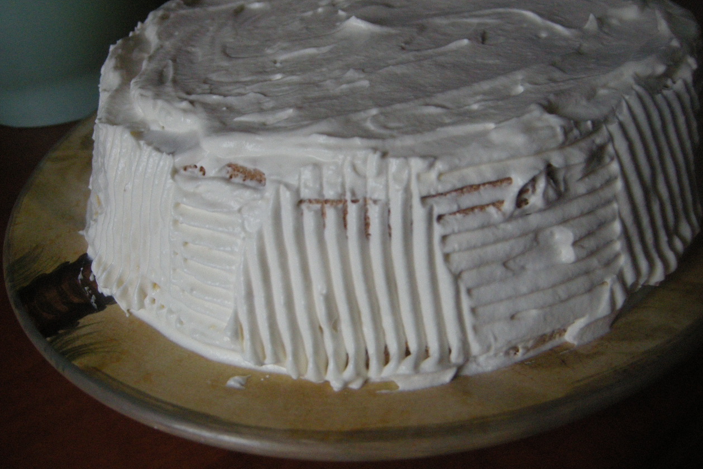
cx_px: 348
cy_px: 208
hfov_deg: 51.9
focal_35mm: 37
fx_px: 723
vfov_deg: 35.9
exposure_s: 1/41.5
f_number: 2.7
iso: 400
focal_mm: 7.5
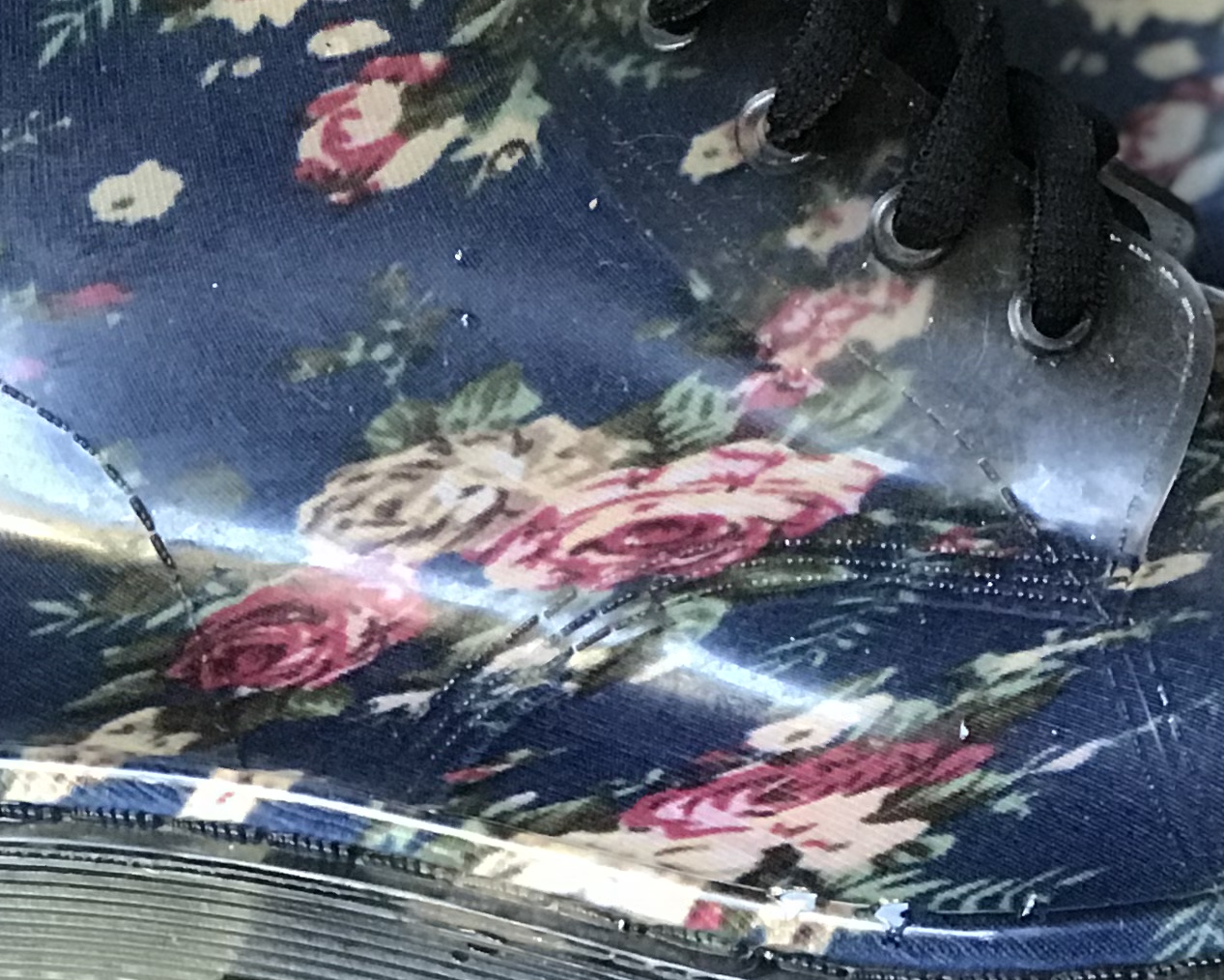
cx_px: 1144
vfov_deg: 8.7
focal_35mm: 177
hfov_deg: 10.8
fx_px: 6413
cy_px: -100
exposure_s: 1/50
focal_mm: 6.6
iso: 250
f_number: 2.8
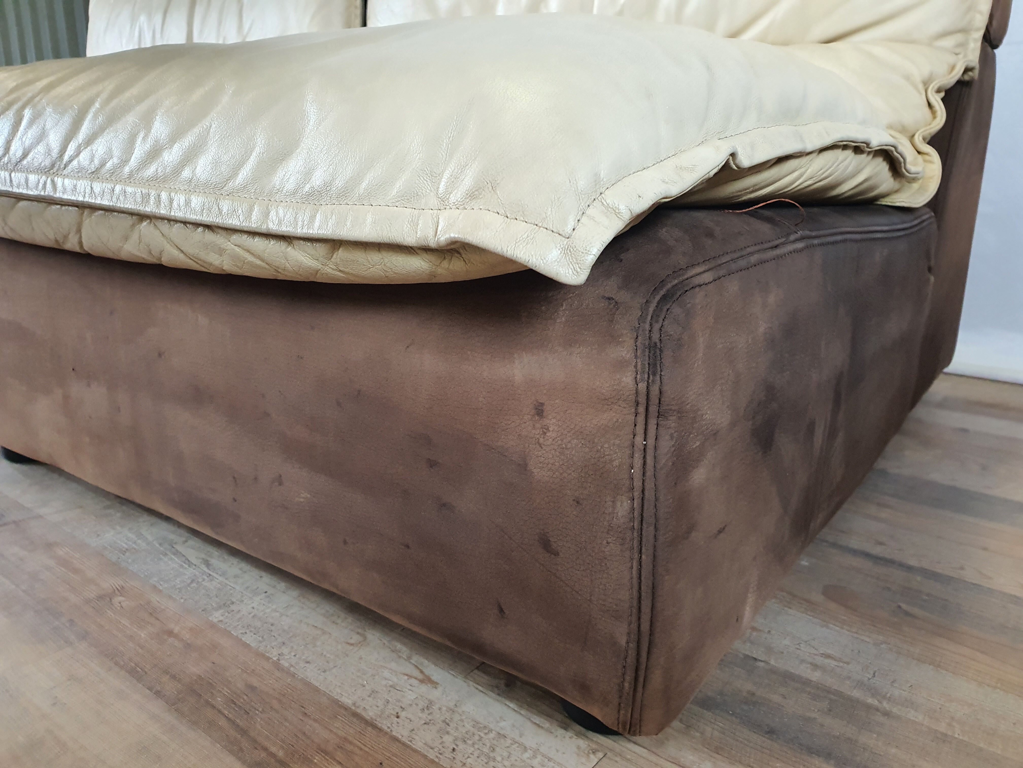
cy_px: 384
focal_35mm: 26
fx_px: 768
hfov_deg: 67.3
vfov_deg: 53.1
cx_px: 512
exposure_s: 1/50
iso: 500
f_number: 2.4
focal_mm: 4.3
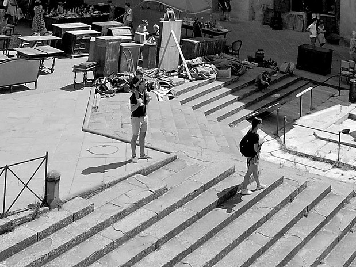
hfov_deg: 33.7
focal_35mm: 56
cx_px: 262
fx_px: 576
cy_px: -100
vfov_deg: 22.6
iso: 100
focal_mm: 10
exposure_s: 1/250
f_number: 7.1
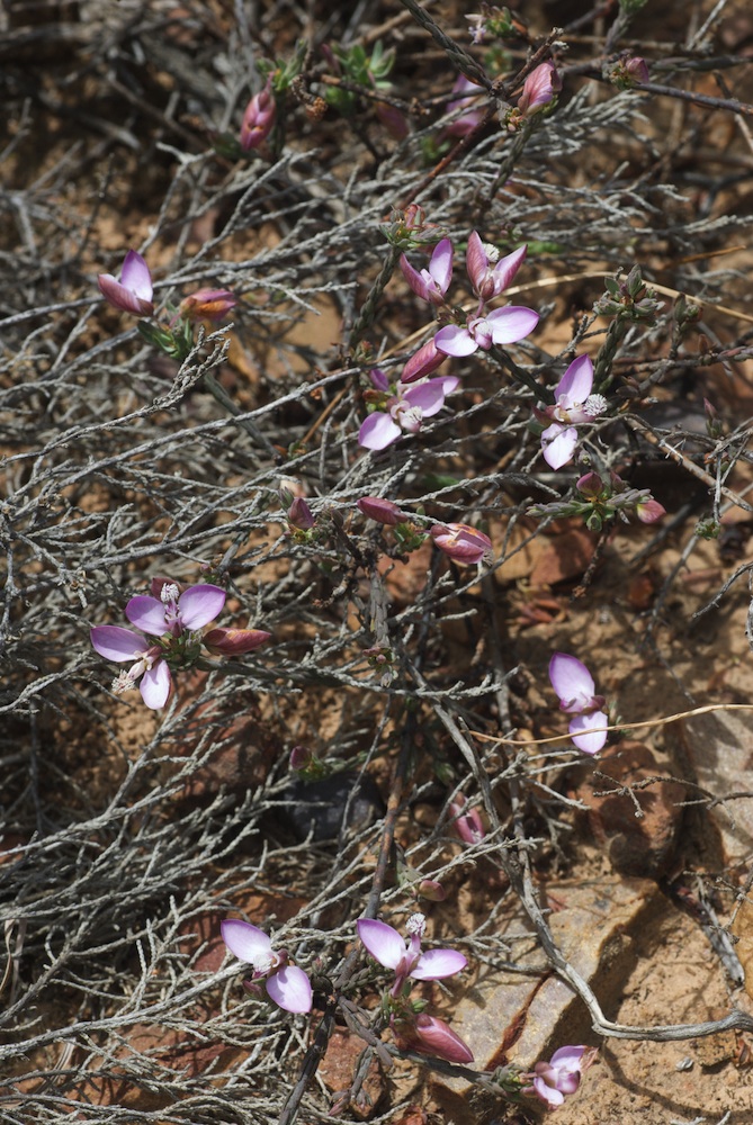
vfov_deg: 15.2
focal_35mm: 135
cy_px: 562
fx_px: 4225
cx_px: 376
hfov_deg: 10.2
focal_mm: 90
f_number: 13
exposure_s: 1/160
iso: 160
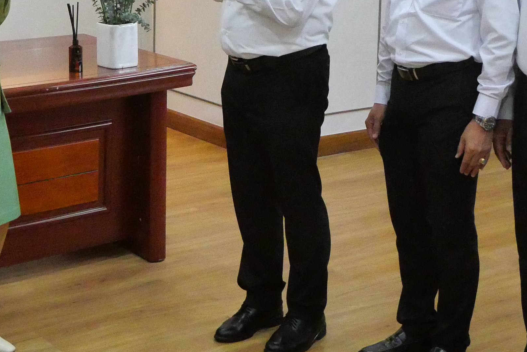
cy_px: 20
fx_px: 1187
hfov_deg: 25.0
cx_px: 207
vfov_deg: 16.6
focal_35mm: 81
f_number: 5
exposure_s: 1/160
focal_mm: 17
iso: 6400
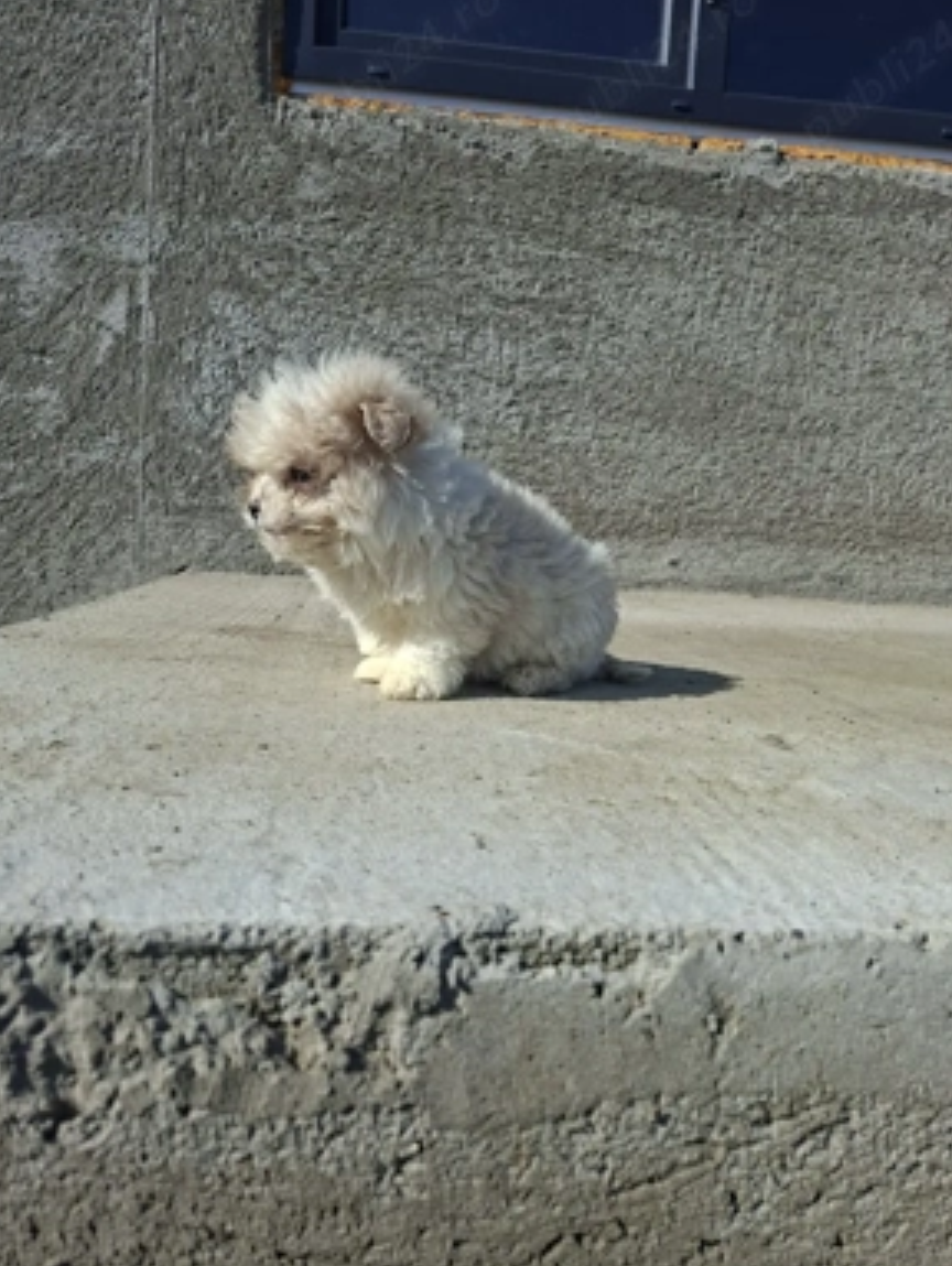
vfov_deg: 71.5
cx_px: 459
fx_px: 879
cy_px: 621
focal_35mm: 24
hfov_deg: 56.9
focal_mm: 5.54
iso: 50
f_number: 1.8
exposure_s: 1/2500
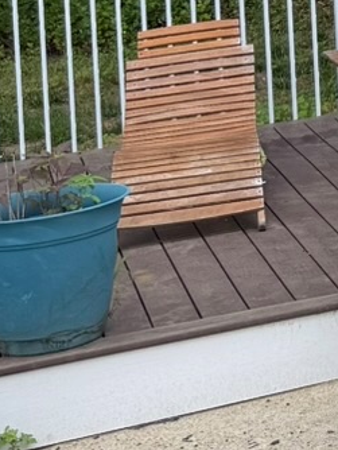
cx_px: 921
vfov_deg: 12.4
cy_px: -337
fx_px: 1911
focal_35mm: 147
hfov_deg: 8.8
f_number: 1.78
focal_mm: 6.76
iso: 80
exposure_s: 1/689
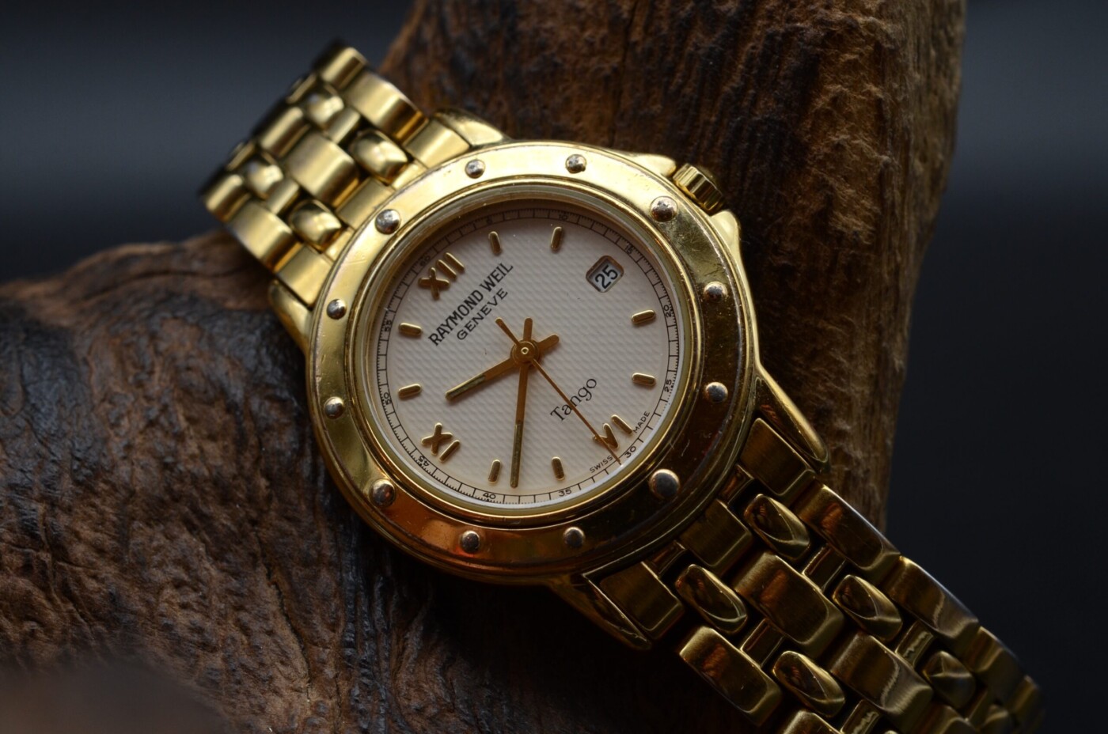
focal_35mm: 90
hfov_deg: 22.7
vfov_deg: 15.1
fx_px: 2765
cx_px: 554
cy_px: 367
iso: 500
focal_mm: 60
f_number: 11
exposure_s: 1/30
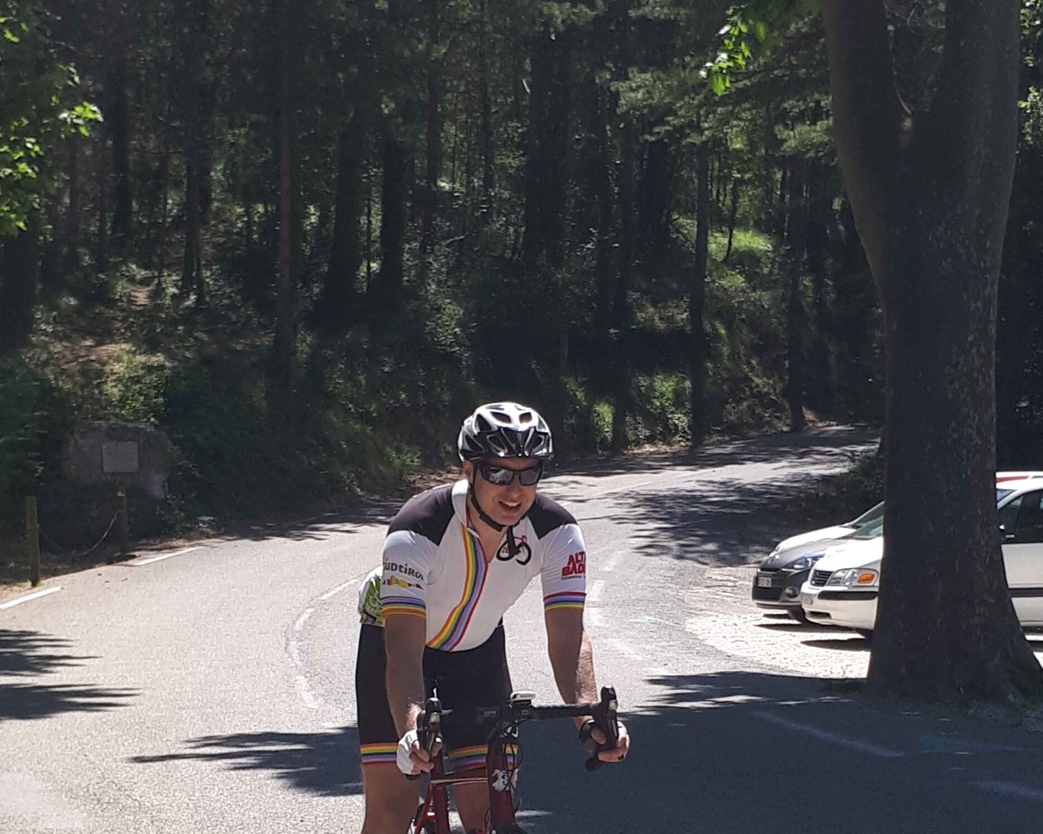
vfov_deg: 39.0
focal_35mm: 36
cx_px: 530
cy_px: 709
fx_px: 1111
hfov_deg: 50.3
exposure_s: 1/923
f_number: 1.9
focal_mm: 3.6
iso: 40
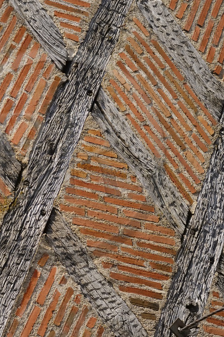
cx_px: 57
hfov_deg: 8.4
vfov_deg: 12.7
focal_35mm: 162
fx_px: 1515
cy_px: 157
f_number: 7.1
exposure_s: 1/160
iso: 100
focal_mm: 65
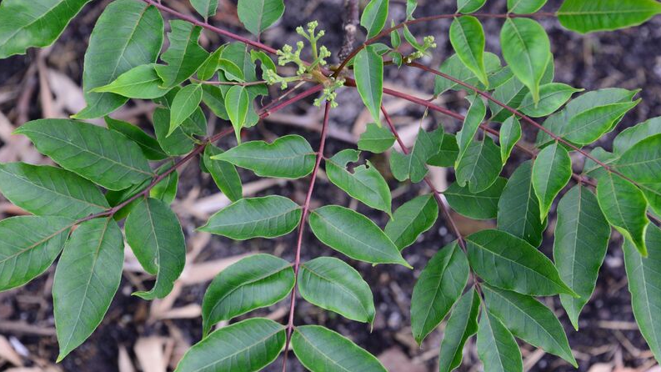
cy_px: 181
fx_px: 2313
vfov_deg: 9.2
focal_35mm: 132
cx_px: 331
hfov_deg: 16.3
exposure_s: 1/125
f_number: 8
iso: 800
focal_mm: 125
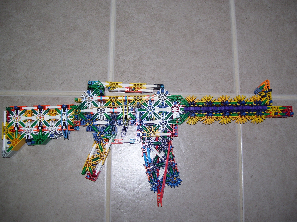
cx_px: 148
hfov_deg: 51.4
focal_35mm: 36
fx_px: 309
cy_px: 111
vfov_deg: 39.7
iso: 80
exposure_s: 1/60
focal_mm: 6
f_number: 2.7
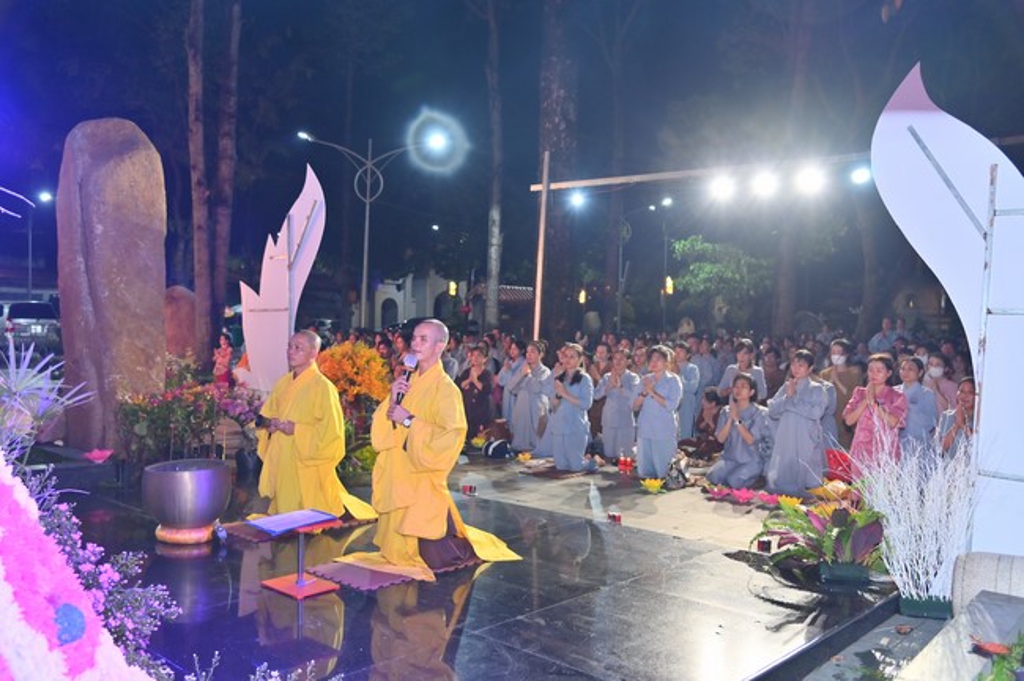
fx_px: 852
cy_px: 340
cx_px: 512
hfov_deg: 62.0
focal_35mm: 30
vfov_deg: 43.5
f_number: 4
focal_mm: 30
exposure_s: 1/125
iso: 1000
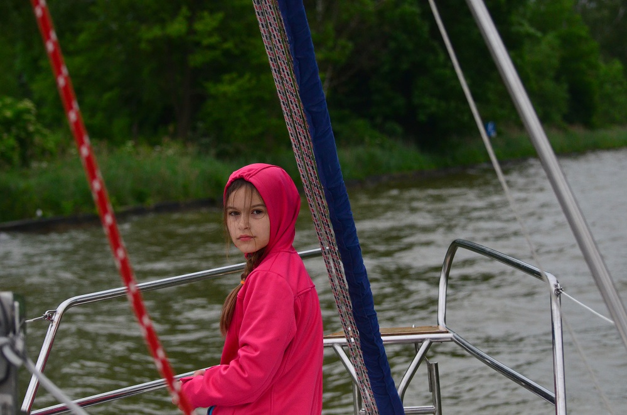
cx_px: 314
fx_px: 1824
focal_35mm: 105
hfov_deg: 19.5
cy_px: 208
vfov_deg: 13.0
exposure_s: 1/5000
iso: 1250
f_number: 4.5
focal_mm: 70
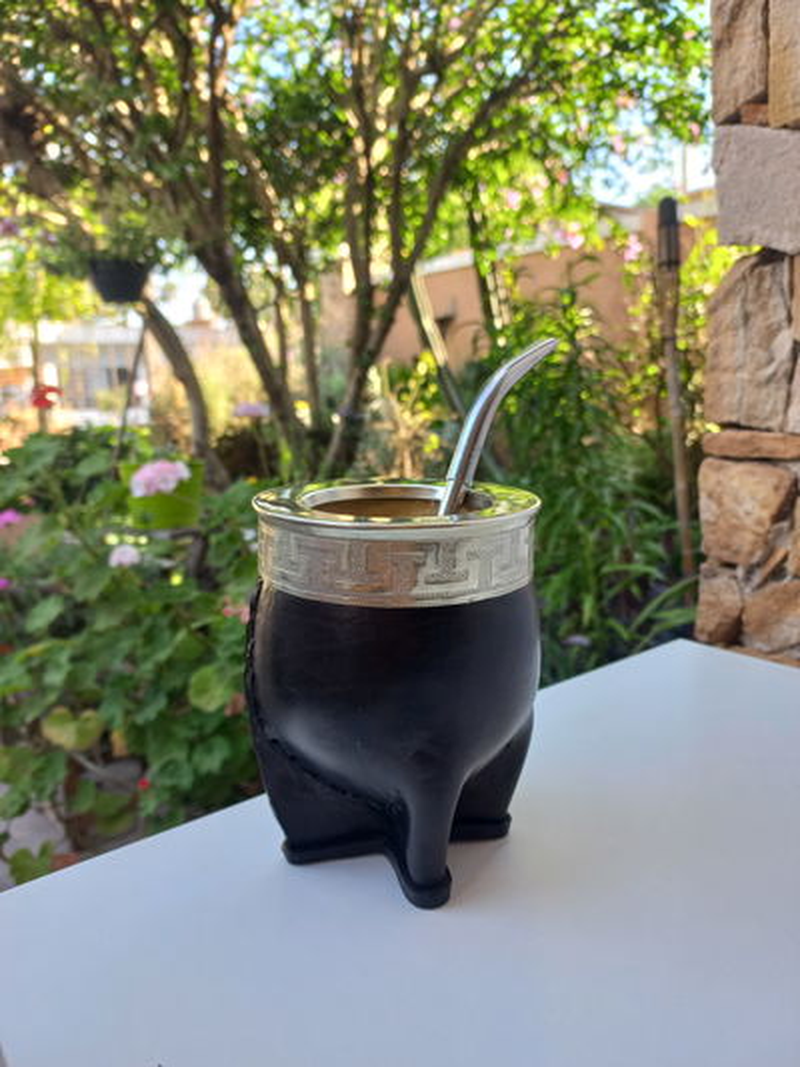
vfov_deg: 69.4
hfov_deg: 54.9
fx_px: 770
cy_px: 534
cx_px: 400
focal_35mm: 25
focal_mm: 4.6
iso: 32
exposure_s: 1/50
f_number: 1.8
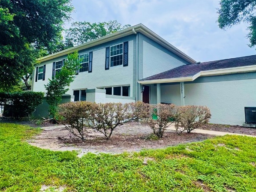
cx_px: 128
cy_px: 84
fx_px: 178
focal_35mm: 24
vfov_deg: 56.7
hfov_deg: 71.6
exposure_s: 1/158
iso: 40
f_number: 2.2
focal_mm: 2.22
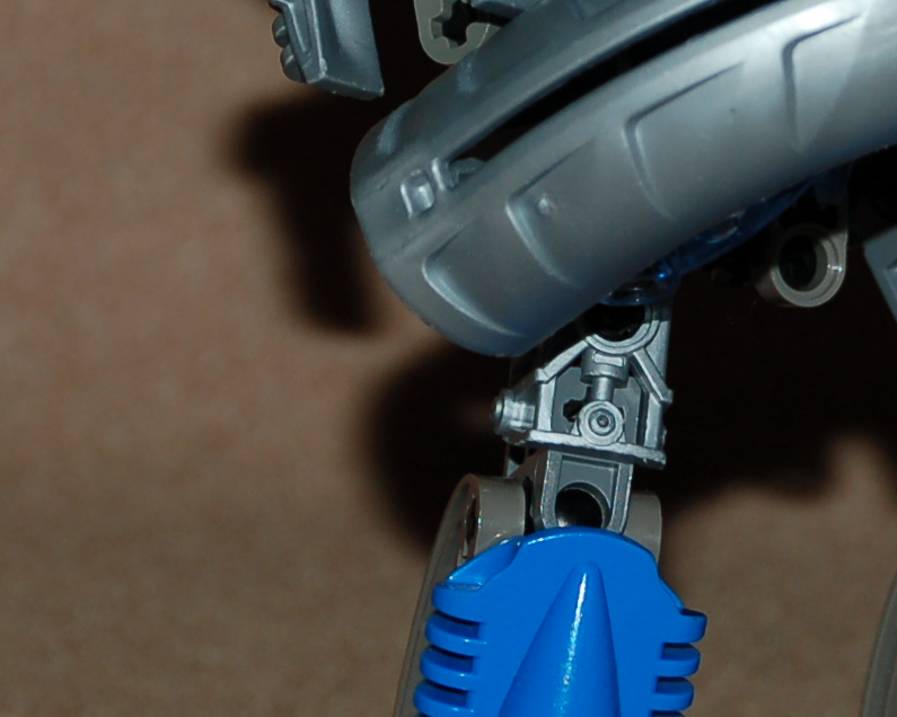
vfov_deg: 4.7
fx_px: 8761
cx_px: 750
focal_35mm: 330
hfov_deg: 5.9
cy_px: -63
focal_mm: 62
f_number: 5.6
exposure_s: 1/125
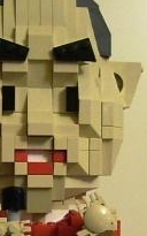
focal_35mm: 88
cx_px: 49
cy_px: 200
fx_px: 564
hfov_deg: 14.8
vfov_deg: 23.1
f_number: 2.7
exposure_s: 1/25
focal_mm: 6.2
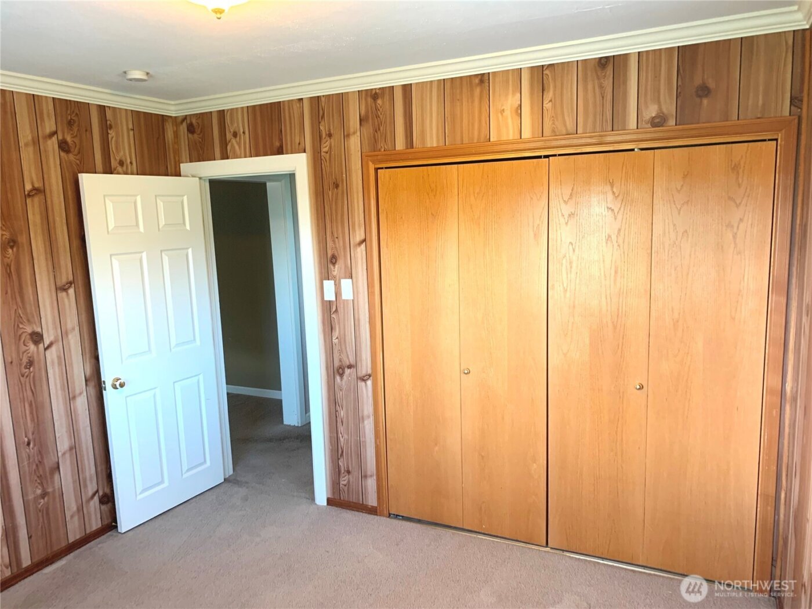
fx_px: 610
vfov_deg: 53.1
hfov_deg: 67.3
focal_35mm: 26
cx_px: 406
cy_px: 304
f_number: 1.8
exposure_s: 1/60
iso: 160
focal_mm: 4.25
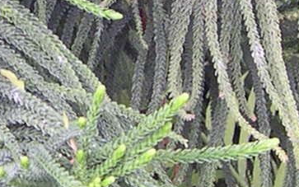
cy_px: 14
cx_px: 34
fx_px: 2054
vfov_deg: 5.2
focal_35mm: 252
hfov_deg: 8.3
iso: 100
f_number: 2.8
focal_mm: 8
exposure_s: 1/68
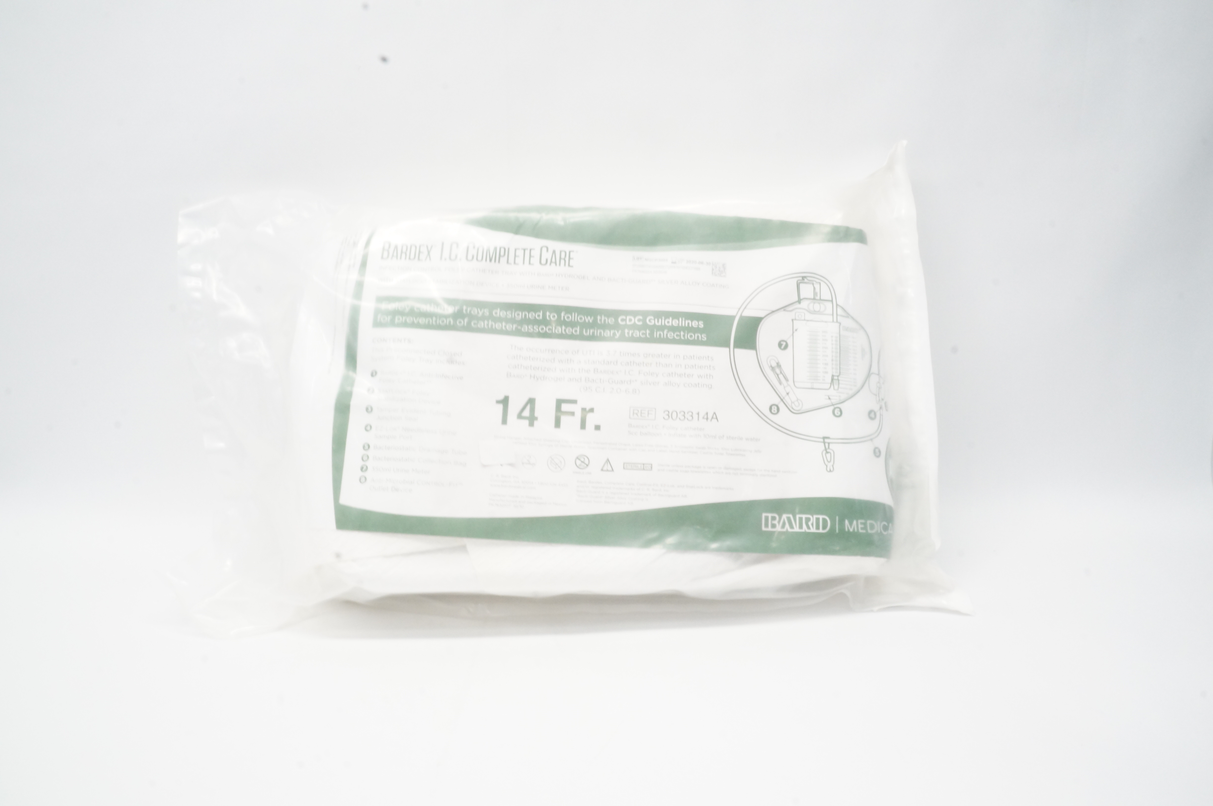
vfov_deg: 47.8
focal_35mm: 27
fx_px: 909
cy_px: 403
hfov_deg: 67.4
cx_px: 606
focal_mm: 18
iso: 1600
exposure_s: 1/8
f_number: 22
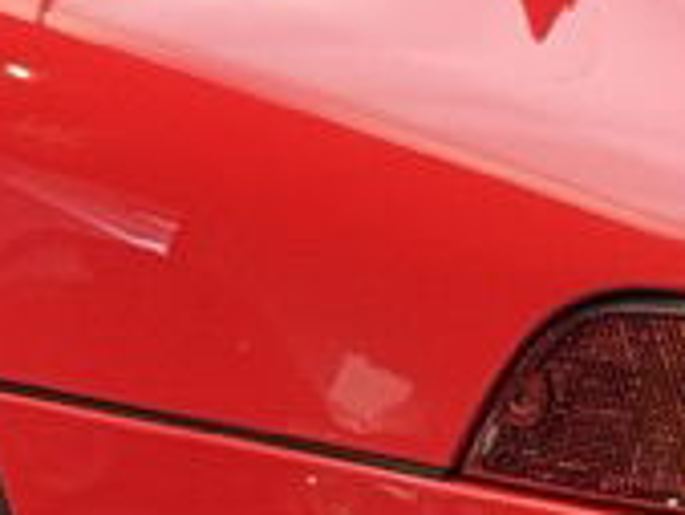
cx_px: 1066
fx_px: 5763
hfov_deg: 6.7
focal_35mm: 291
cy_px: 272
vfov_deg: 5.1
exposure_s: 1/50
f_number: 1.78
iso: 125
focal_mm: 6.76
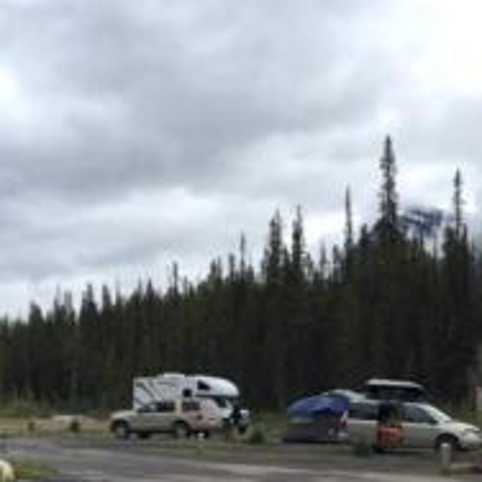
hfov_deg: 24.4
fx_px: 1071
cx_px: 456
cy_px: 417
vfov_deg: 24.7
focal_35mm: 68
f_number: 2.2
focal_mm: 4.15
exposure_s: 1/368
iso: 25
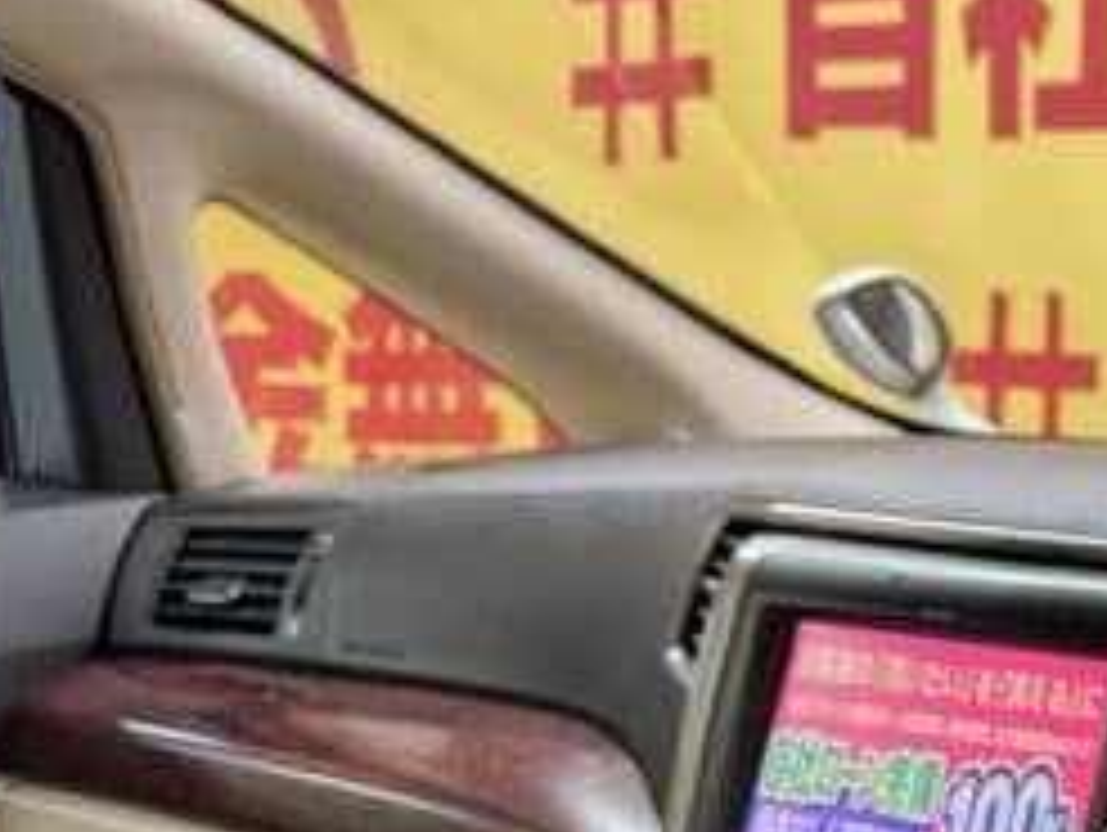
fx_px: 2497
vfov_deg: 18.1
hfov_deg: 21.9
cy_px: 976
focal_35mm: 78
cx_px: 1521
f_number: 1.78
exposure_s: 1/90
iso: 200
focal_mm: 6.76
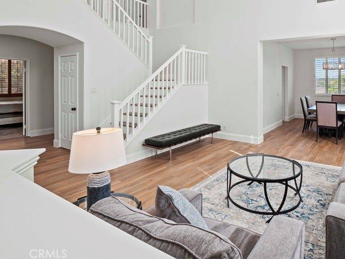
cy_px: 82
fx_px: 219
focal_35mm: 22
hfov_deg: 74.3
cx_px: 226
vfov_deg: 59.4
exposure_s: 1/8
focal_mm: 8
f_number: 9
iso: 200
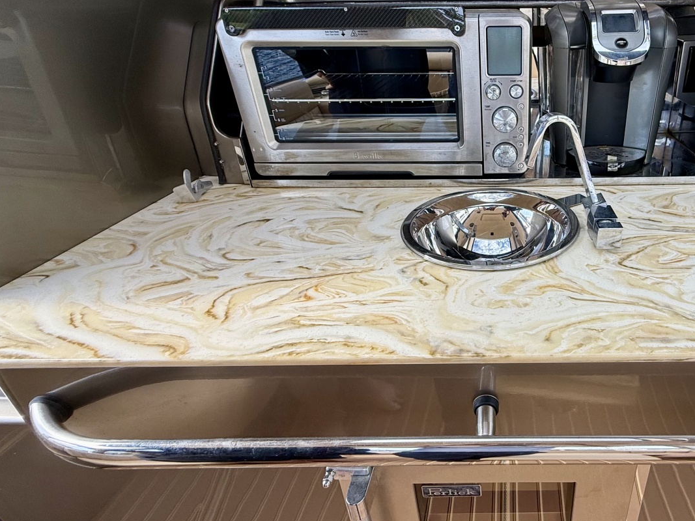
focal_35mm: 21
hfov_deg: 74.2
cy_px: 206
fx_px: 422
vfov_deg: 62.8
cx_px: 509
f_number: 2.2
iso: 50
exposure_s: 1/346
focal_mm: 2.22
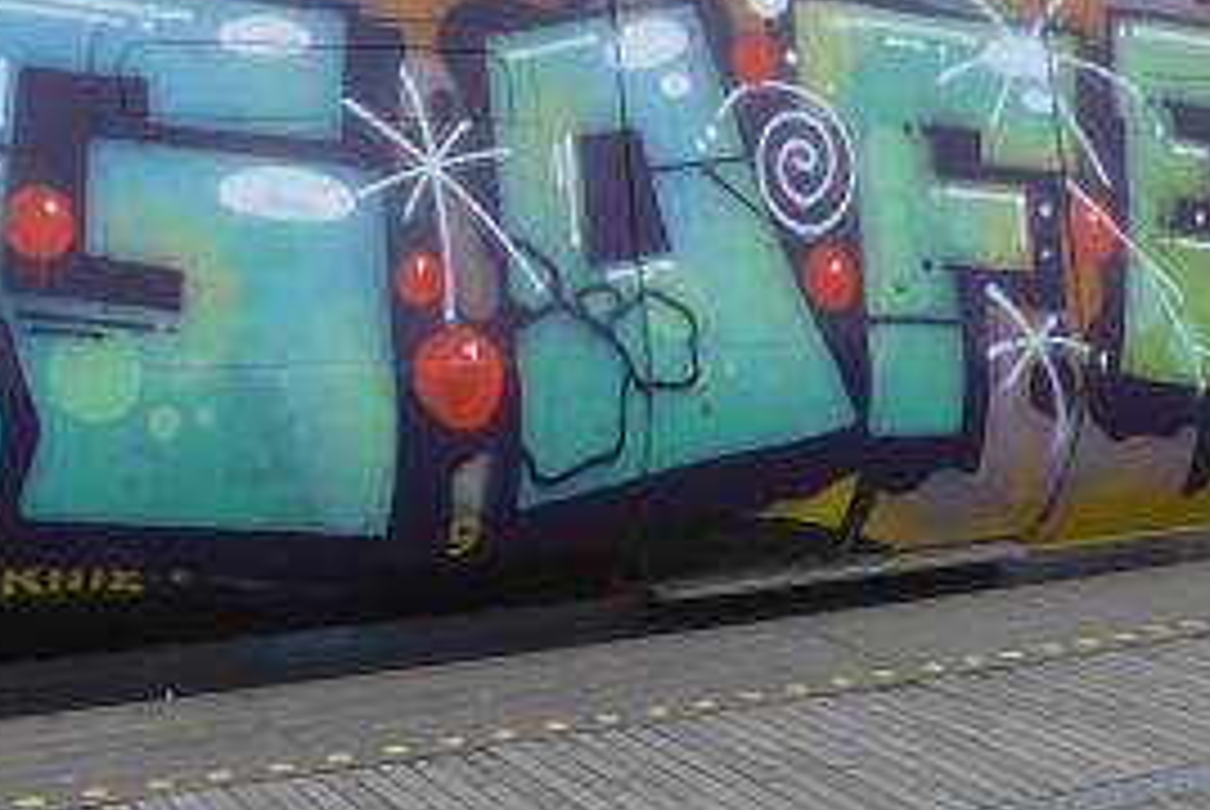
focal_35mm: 56
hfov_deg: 35.6
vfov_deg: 24.2
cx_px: 549
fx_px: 1884
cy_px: 376
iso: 250
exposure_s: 1/60
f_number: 2
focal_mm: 6
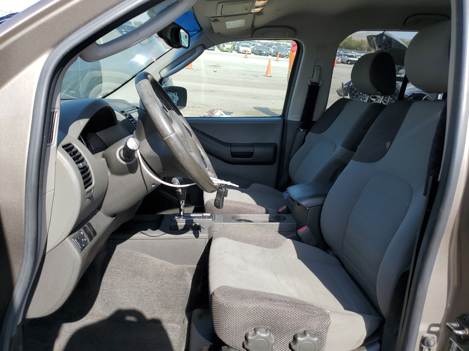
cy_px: 176
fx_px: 352
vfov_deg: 53.1
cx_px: 234
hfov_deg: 67.3
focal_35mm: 26
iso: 50
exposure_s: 1/1250
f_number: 1.5
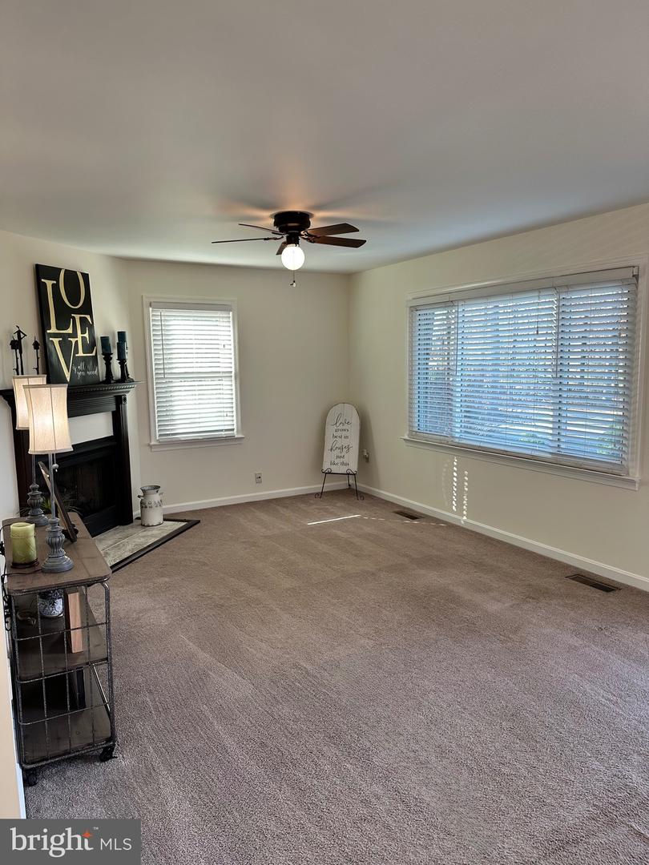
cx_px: 324
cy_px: 432
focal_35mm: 24
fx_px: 600
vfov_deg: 71.6
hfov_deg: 56.8
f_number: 1.78
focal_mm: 6.86
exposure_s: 1/120
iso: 80
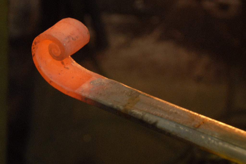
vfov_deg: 9.7
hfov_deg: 14.4
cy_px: 82
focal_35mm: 142
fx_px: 975
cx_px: 123
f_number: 5.3
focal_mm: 95
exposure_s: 1/15
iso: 1000
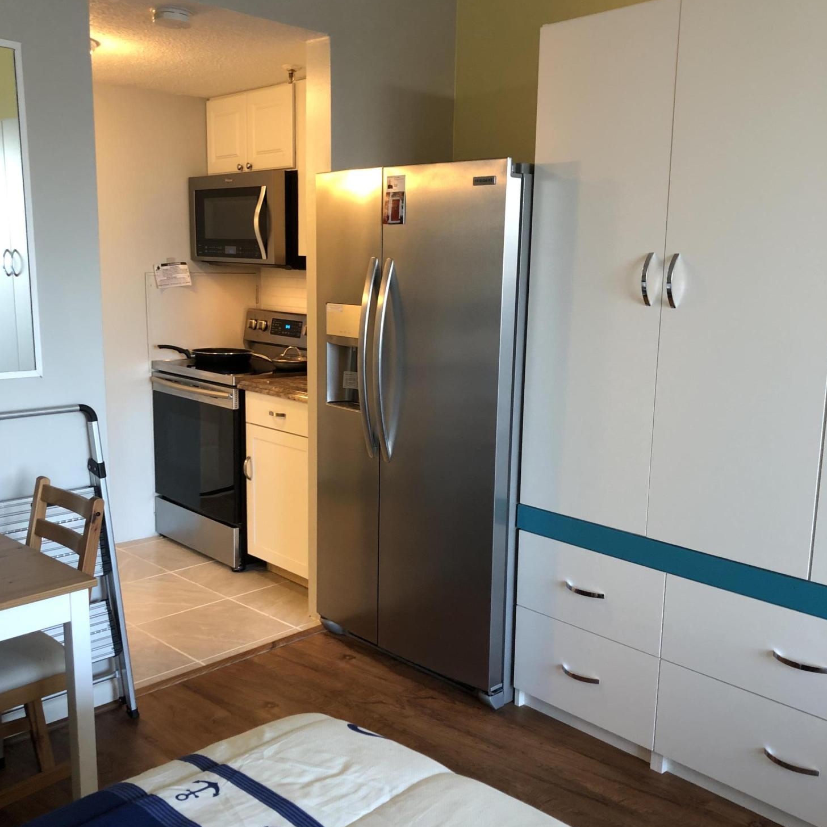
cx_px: 407
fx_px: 919
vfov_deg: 48.4
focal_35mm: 34
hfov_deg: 48.4
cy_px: 453
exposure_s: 1/15
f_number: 1.8
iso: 50
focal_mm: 3.99
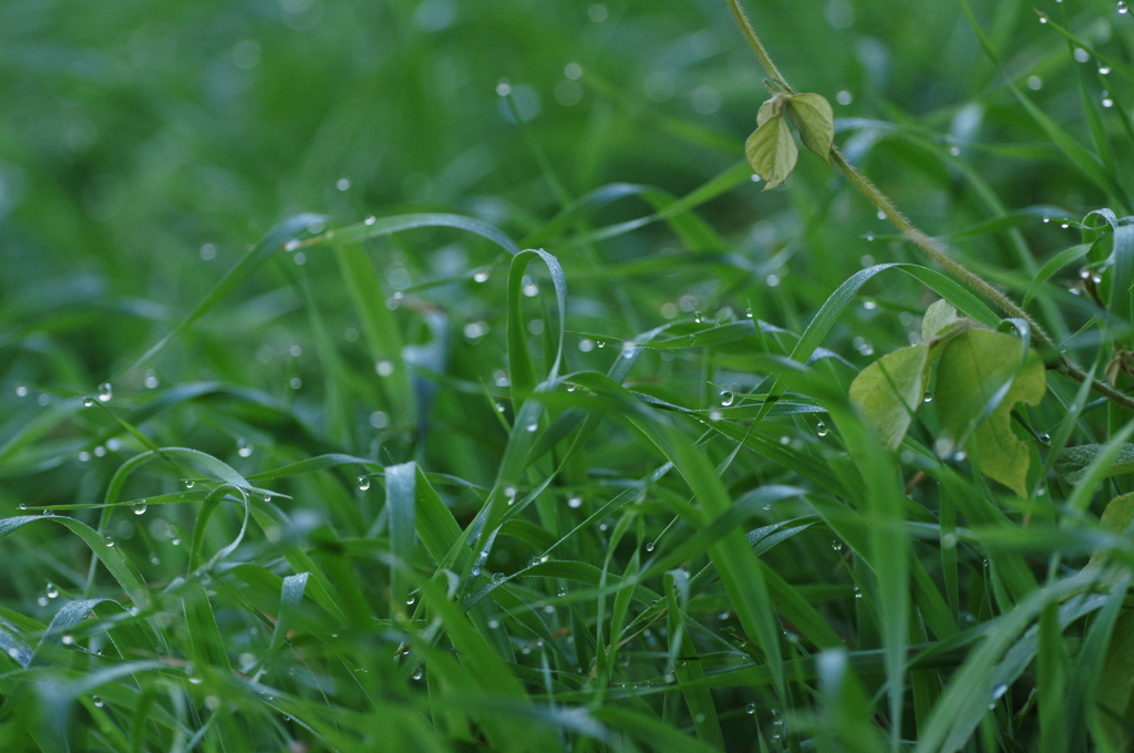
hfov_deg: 4.6
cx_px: 567
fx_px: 14157
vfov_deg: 3.0
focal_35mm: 450
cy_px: 376
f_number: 4
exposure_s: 1/1000
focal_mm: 300
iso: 800
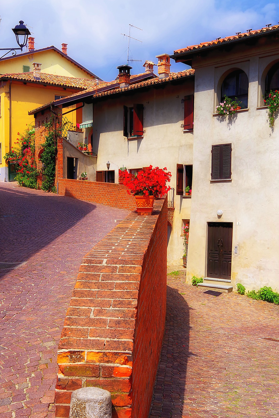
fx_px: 476
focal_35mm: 41
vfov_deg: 47.3
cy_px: 237
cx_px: 128
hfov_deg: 32.6
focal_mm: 30
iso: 400
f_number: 13
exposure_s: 1/250
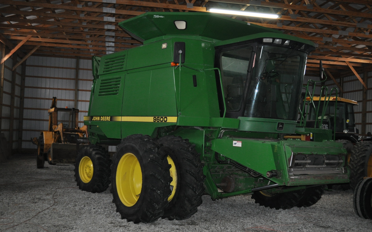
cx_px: 194
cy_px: 127
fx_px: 426
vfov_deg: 30.5
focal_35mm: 42
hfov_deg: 47.2
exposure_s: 1/60
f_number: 4.2
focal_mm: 26
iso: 800
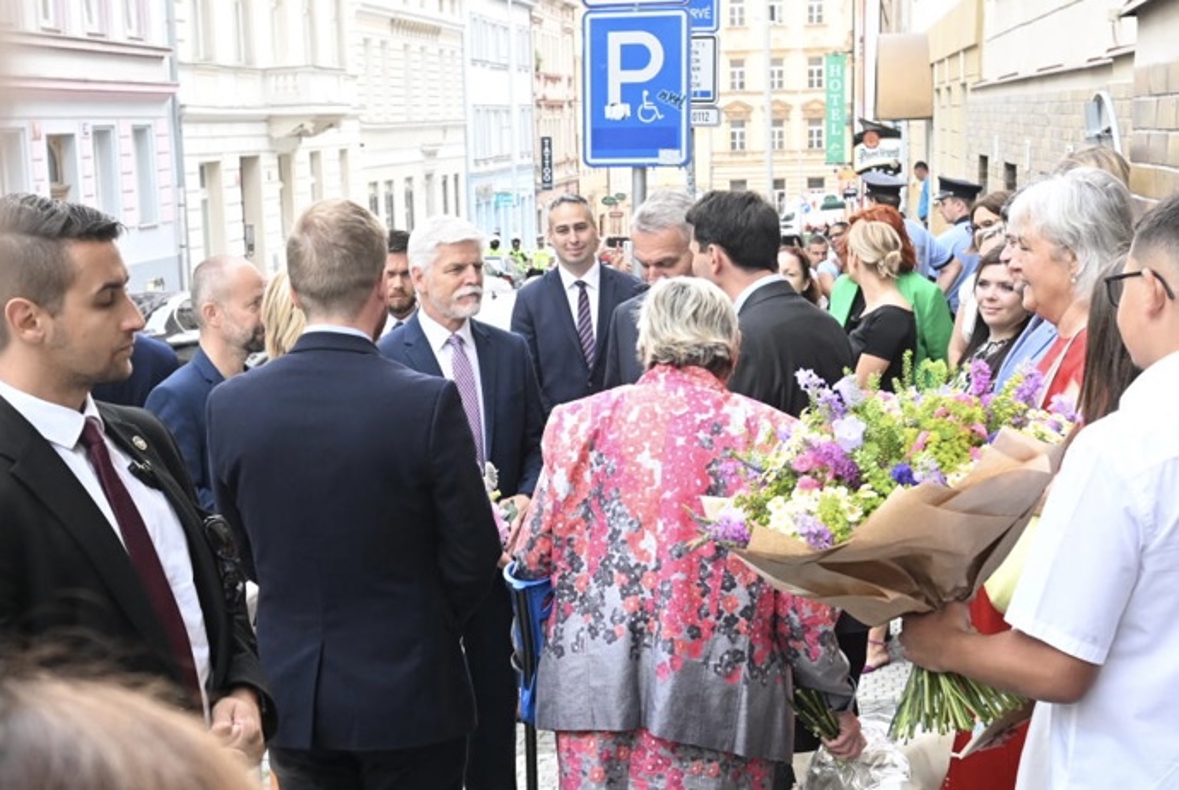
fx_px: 1148
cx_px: 590
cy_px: 395
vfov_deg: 38.0
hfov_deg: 54.4
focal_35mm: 35
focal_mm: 35
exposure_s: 1/500
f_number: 6.3
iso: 2000
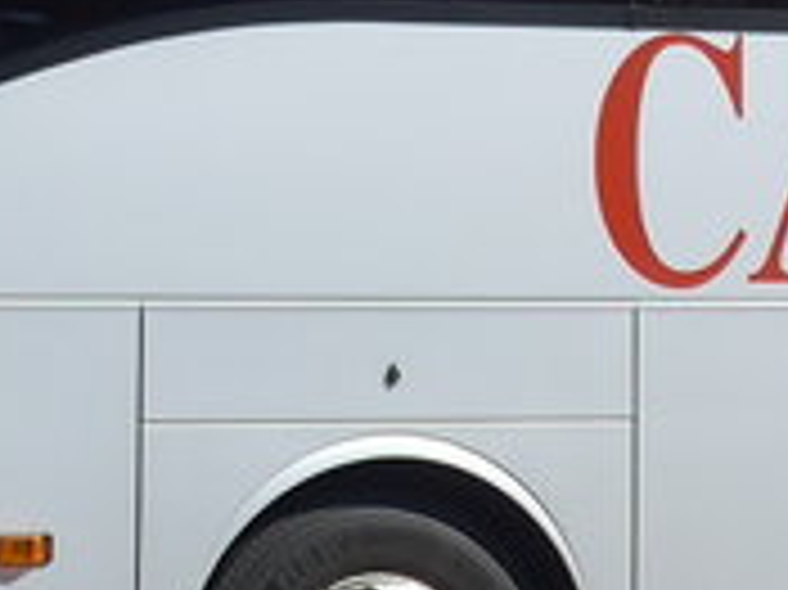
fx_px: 6074
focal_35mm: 267
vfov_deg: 5.5
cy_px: -428
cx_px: 847
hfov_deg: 7.4
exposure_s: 1/2000
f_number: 2.8
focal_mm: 8
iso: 80
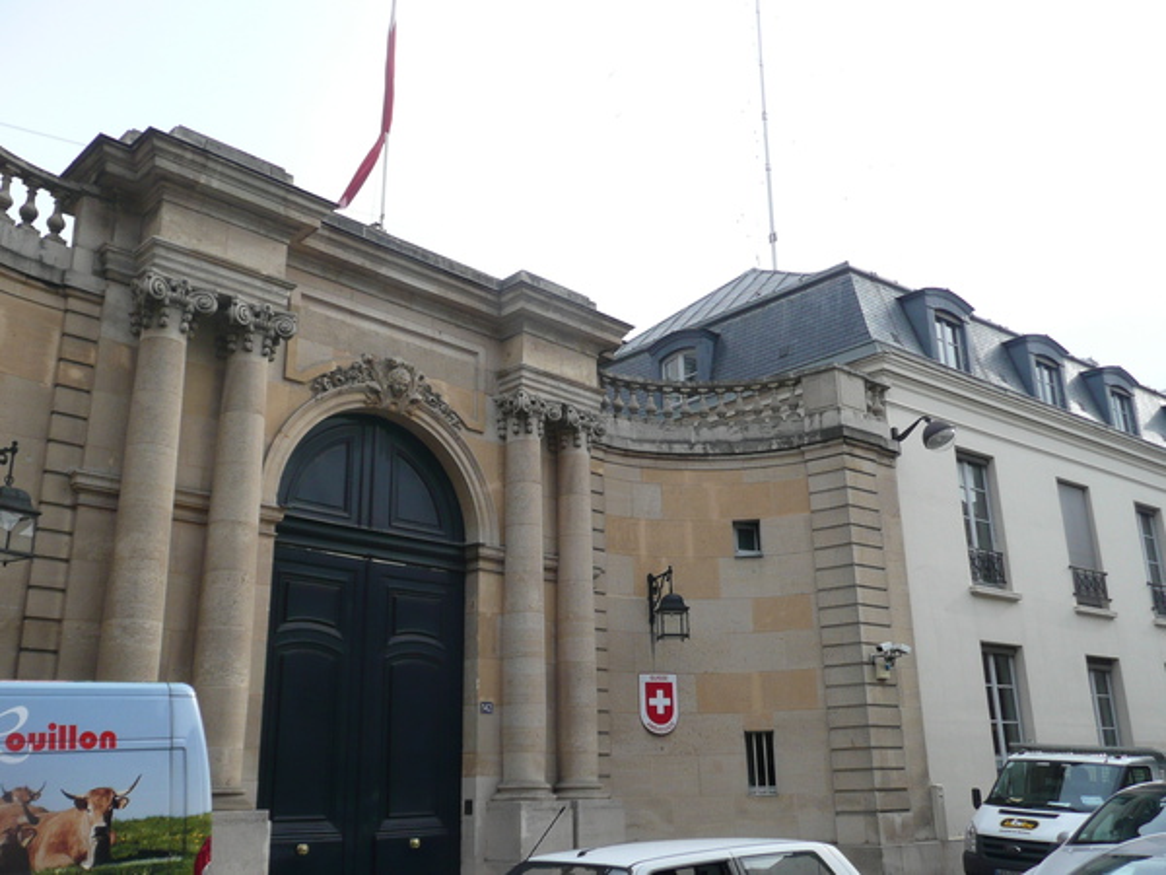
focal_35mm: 31
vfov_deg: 45.4
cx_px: 583
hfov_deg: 58.4
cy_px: 438
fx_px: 1044
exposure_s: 1/400
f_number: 3.3
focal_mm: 4.6
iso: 100
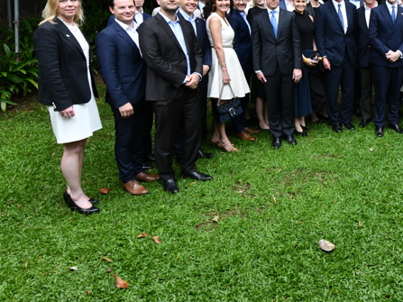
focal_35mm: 39
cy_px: 70
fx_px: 454
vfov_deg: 35.8
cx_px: 380
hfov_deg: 42.8
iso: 3200
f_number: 13
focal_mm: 21
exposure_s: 1/60
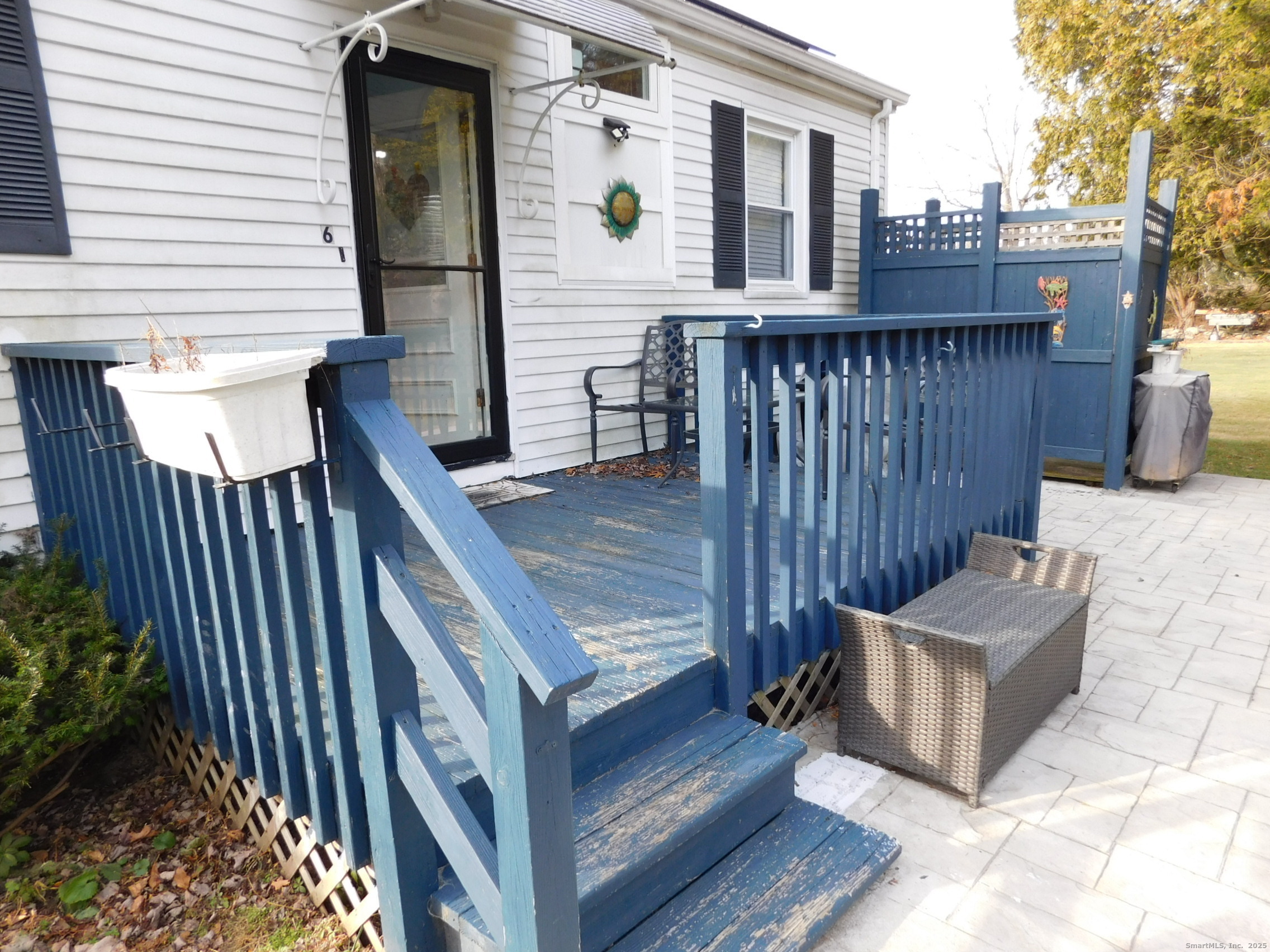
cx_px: 635
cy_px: 476
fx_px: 844
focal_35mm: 23
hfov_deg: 73.9
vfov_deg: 58.9
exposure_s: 1/125
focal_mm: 4
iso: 125
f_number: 3
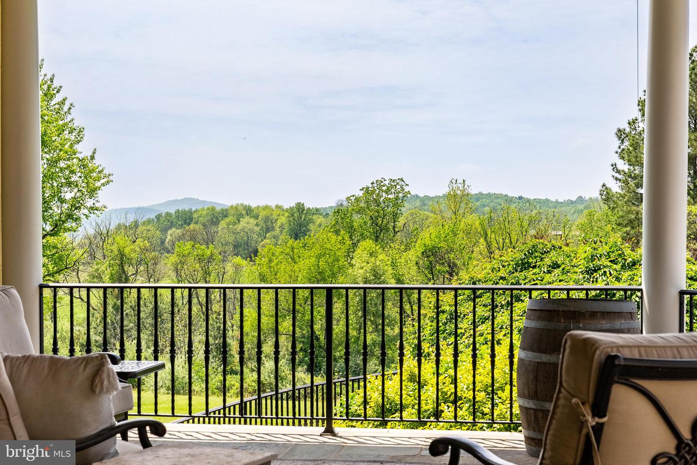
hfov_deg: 36.9
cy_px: 232
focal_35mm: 54
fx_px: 1046
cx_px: 348
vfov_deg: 25.1
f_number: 9
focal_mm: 54
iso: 200
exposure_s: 1/400
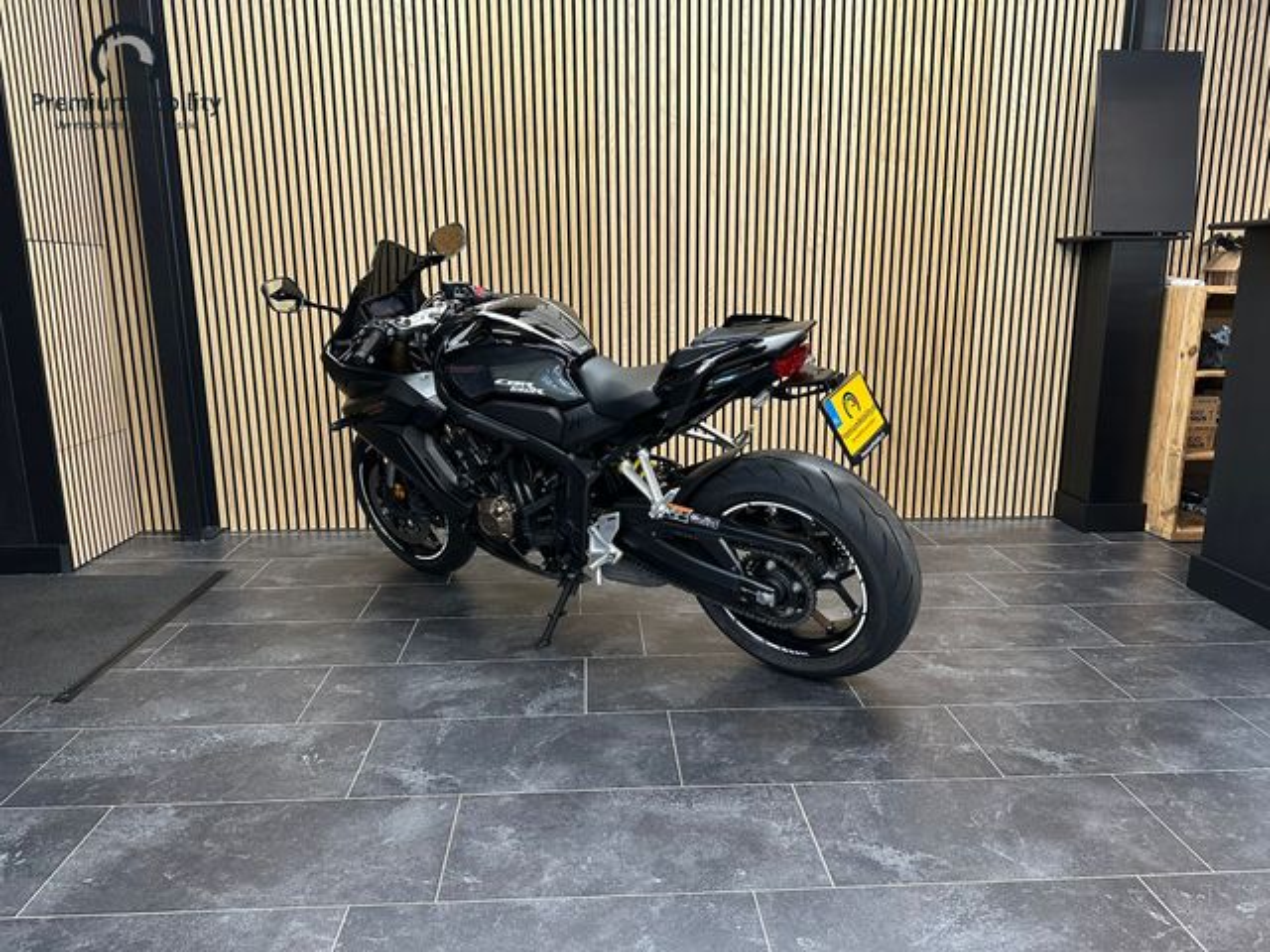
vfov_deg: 56.8
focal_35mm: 24
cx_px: 635
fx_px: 881
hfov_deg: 71.6
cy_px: 476
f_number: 1.78
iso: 200
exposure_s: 1/50
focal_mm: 6.86
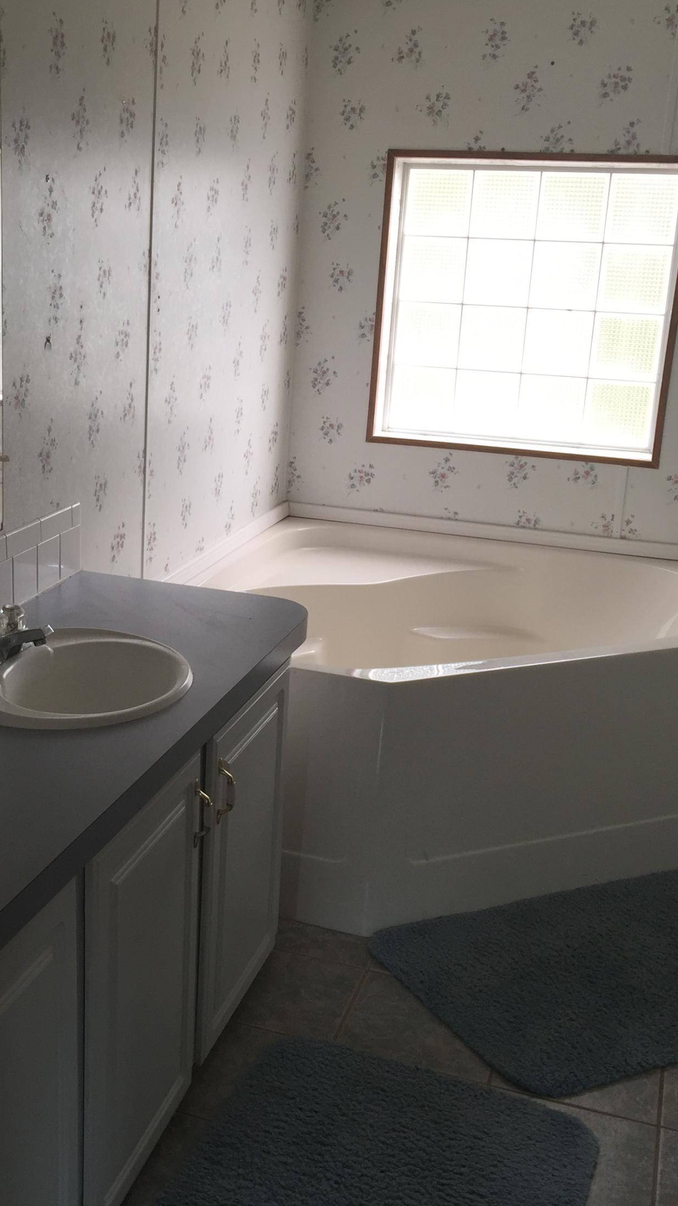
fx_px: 1374
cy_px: 595
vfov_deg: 47.4
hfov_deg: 27.5
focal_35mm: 43
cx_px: 201
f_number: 2.2
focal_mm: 4.15
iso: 40
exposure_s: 1/40
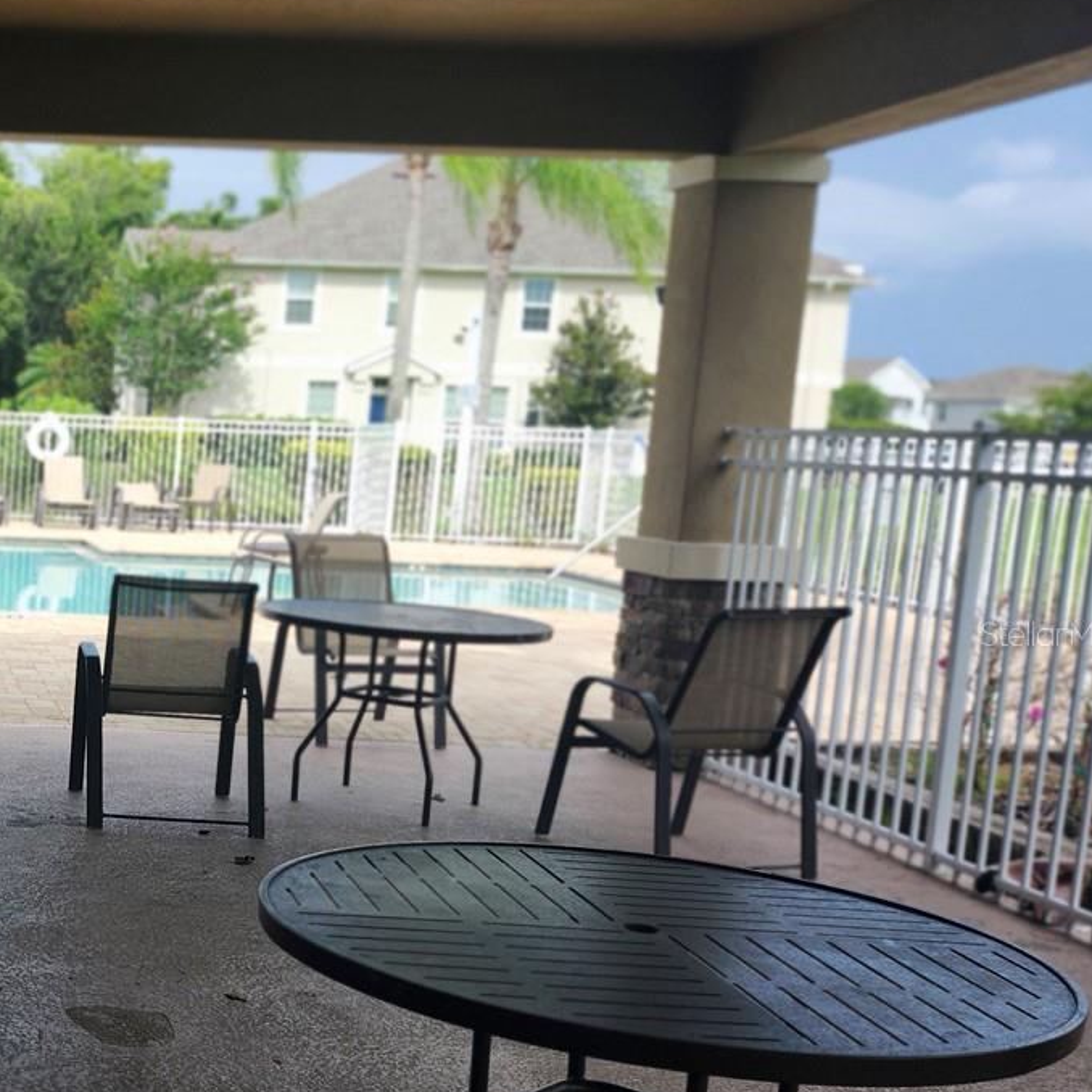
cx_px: -156
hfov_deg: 30.9
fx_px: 1713
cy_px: 633
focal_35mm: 48
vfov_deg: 35.3
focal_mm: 5.54
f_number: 1.8
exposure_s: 1/752
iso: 25
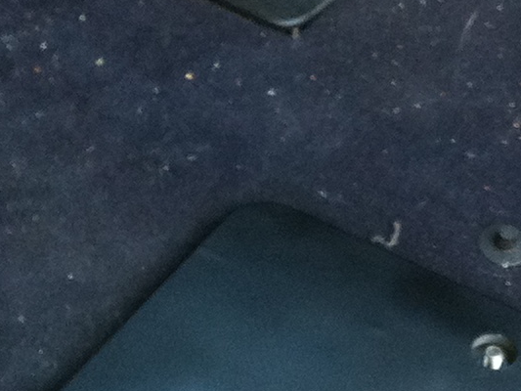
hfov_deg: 11.6
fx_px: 2559
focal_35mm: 170
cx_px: 442
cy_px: 482
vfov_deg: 8.6
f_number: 2.8
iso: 125
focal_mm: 3.85
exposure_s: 1/15
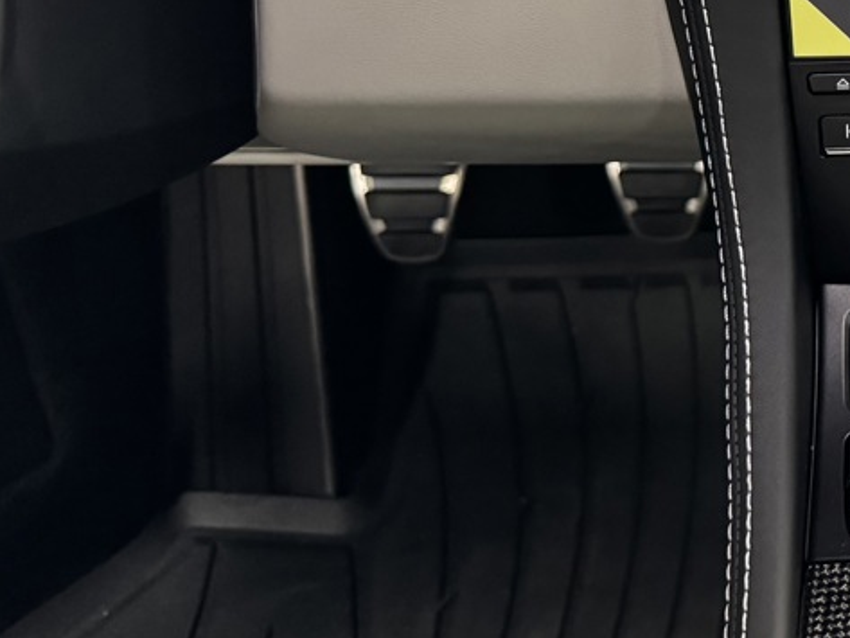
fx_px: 1793
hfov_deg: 22.8
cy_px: -97
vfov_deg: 19.2
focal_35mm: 73
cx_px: 1193
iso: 800
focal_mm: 6.86
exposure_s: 1/40
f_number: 1.78
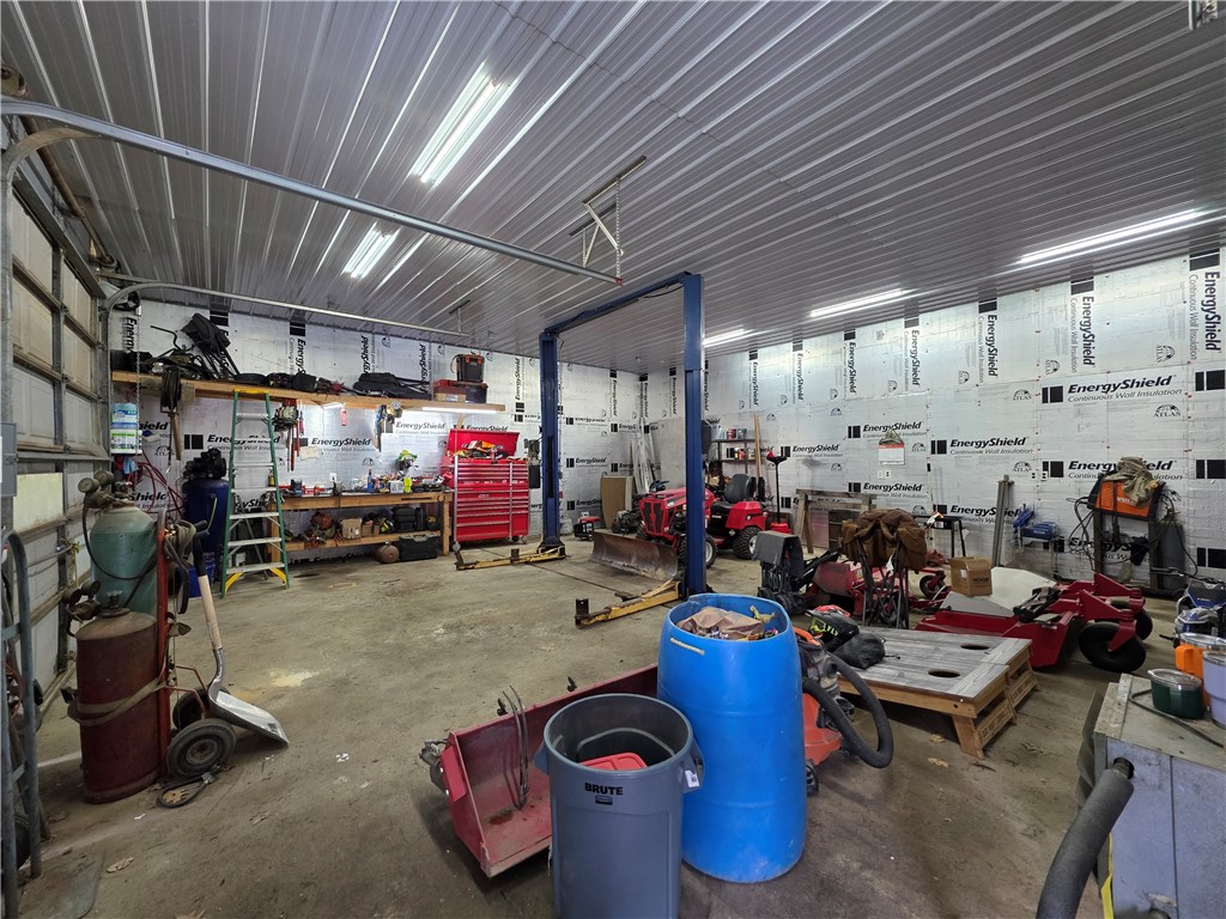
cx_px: 613
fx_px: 460
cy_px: 460
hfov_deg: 106.2
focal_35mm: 13
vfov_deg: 89.9
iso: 160
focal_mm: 2.2
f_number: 1.9
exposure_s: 1/60
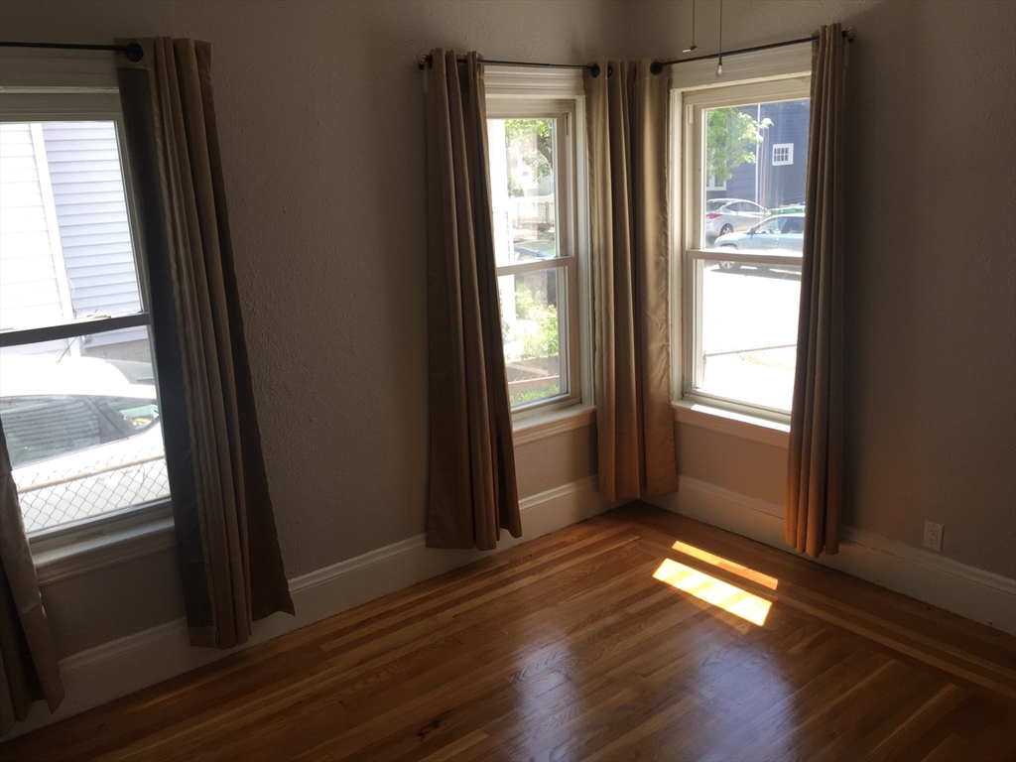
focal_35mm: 29
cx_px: 508
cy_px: 381
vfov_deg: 48.2
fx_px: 851
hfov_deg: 61.7
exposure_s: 1/159
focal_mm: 4.15
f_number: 2.2
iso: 32
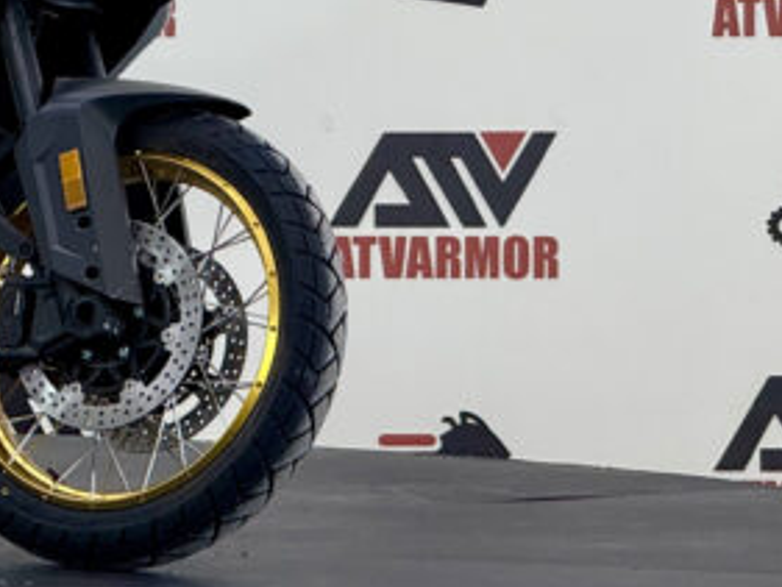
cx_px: -186
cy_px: -198
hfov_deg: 5.8
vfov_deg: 4.3
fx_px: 7729
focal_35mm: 342
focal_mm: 15.66
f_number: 2.8
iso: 80
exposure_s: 1/100
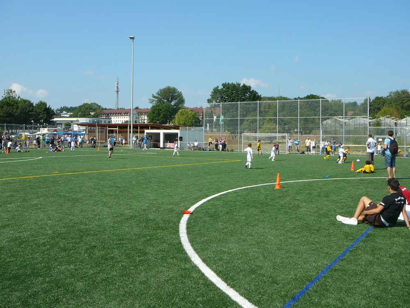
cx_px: 205
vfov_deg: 40.7
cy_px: 154
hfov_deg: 52.6
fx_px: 415
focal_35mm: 35
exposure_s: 1/400
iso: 80
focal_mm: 5.2
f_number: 5
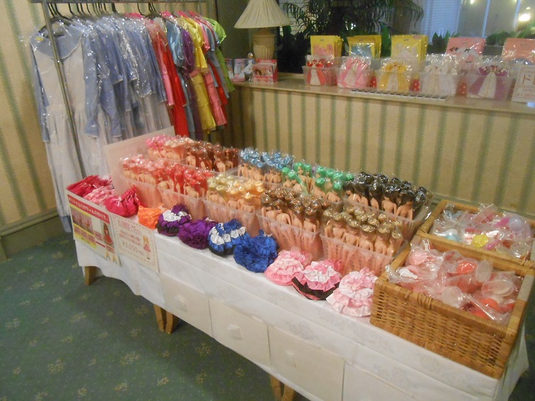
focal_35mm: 26
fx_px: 402
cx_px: 268
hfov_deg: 67.3
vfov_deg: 53.0
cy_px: 200
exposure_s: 1/13
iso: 800
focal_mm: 4.6
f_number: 3.5
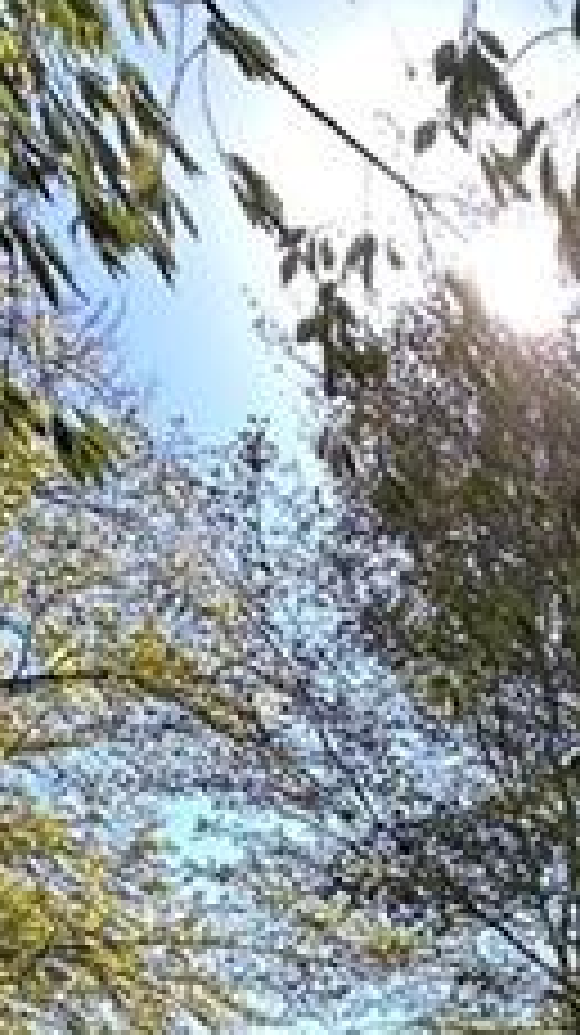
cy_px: 1395
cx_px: 1254
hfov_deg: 16.2
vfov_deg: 30.5
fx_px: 1397
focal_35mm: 51
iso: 40
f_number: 2.2
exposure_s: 1/231
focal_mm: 2.22
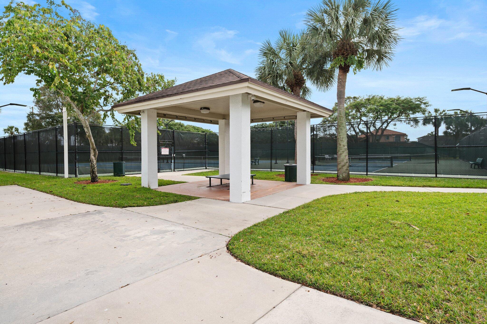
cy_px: 162
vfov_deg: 64.5
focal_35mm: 19
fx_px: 257
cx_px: 244
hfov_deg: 87.0
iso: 200
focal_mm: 19
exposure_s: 1/250
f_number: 8
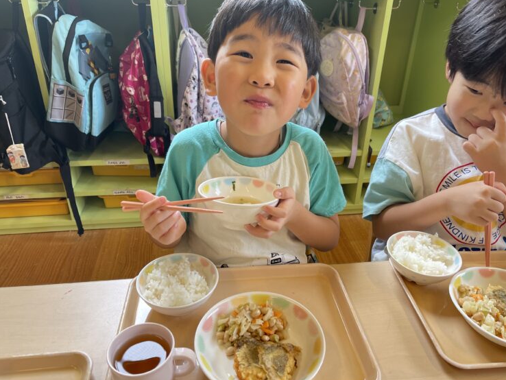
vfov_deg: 53.1
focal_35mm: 26
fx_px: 380
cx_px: 261
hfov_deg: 67.3
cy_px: 189
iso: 100
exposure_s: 1/121
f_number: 1.6
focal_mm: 5.1
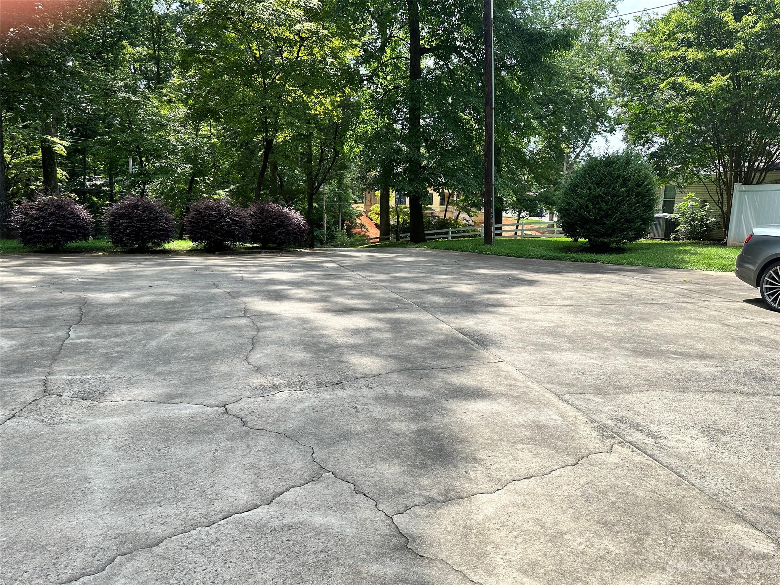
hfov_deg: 71.6
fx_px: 541
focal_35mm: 24
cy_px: 292
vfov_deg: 56.8
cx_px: 390
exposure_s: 1/2252
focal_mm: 6.86
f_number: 1.78
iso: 80
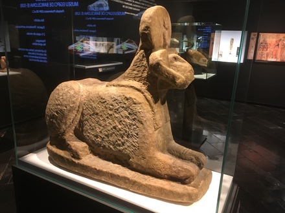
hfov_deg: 61.7
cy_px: 106
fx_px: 239
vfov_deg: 48.2
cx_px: 142
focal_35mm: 29
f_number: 2.2
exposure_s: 1/33
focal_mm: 4.15
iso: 200
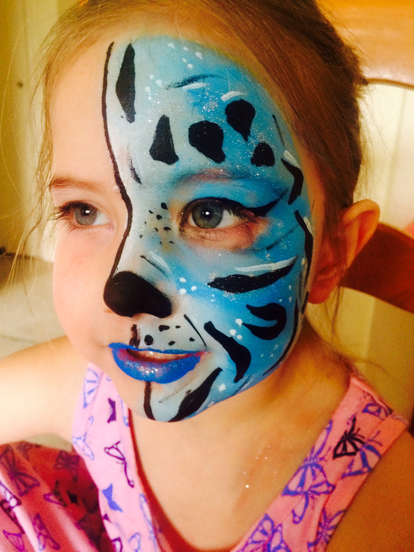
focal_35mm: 29
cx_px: 207
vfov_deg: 61.7
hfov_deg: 48.2
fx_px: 462
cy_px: 276
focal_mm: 4.15
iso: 160
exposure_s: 1/30
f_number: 2.2
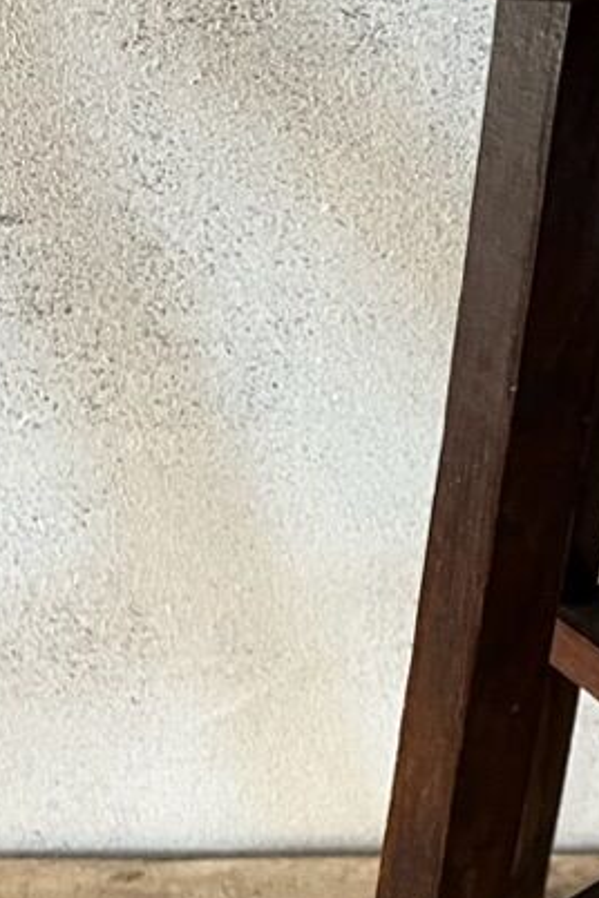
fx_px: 2146
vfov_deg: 23.6
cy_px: 465
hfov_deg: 15.0
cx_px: 843
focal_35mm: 86
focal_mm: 5.7
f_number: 1.5
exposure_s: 1/60
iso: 400
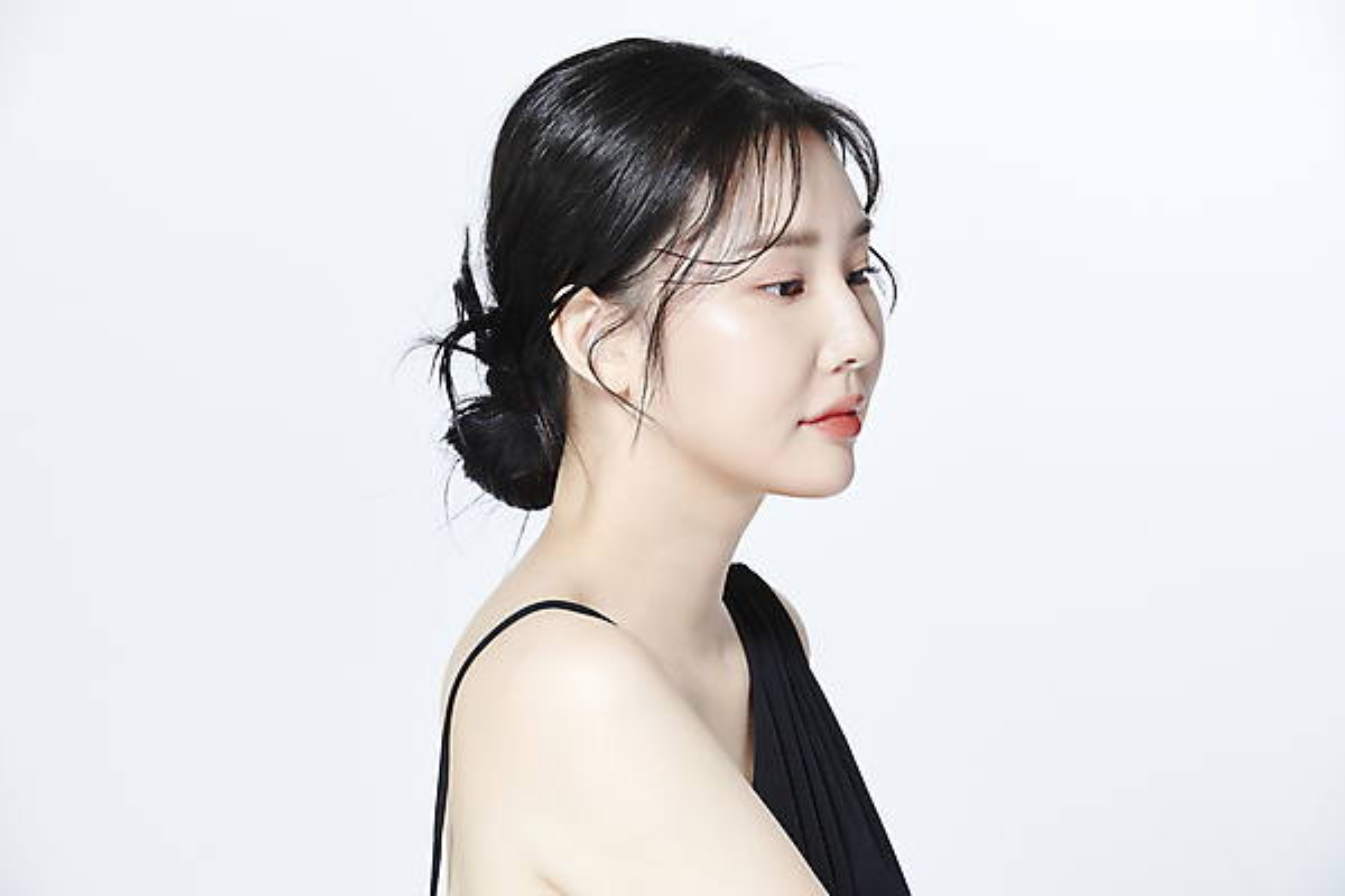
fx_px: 5230
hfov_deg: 14.7
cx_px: 672
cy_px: 448
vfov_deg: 9.8
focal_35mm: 140
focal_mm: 140
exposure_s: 1/125
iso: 64
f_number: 10
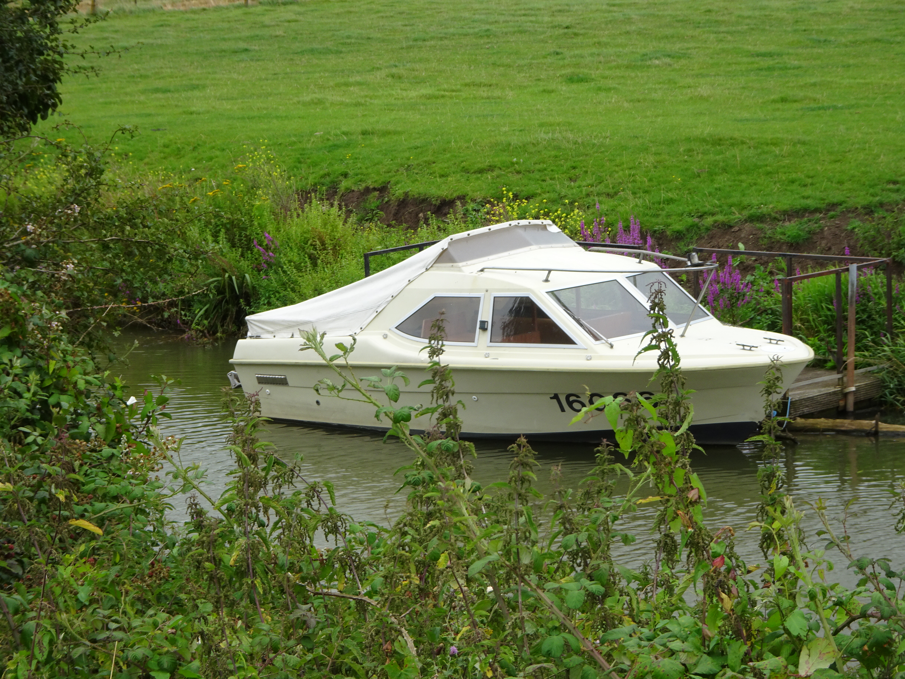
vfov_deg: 13.7
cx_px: 452
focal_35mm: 108
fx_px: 2824
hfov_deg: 18.2
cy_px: 340
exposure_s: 1/160
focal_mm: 18.53
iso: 80
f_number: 5
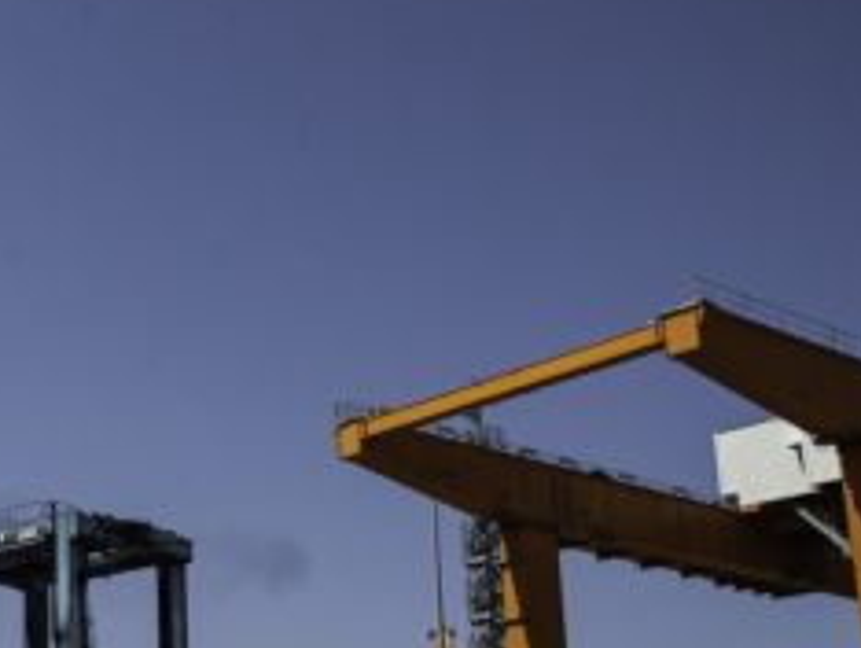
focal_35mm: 63
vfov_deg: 23.2
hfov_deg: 28.8
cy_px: 434
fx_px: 1569
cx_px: 0
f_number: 10
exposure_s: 1/1000
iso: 280
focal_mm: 24
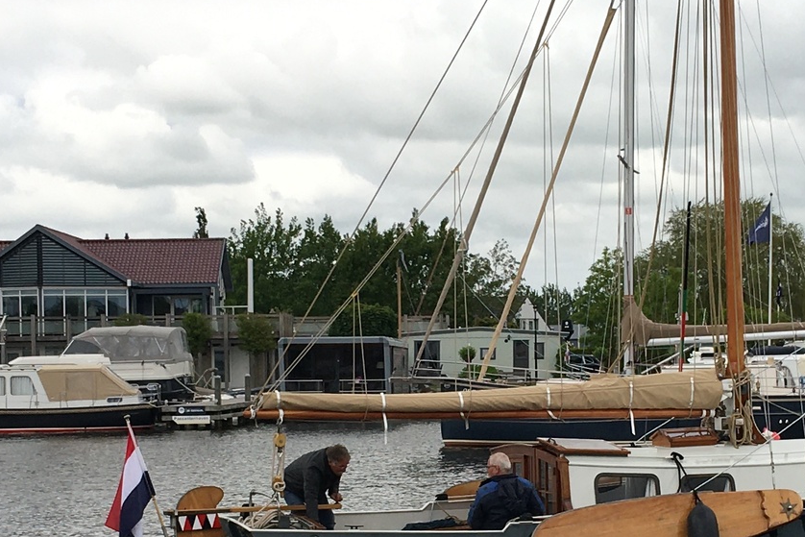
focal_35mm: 90
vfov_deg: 15.0
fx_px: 2013
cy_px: 473
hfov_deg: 22.6
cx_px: 505
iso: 25
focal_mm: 4.15
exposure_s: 1/1570
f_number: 2.2
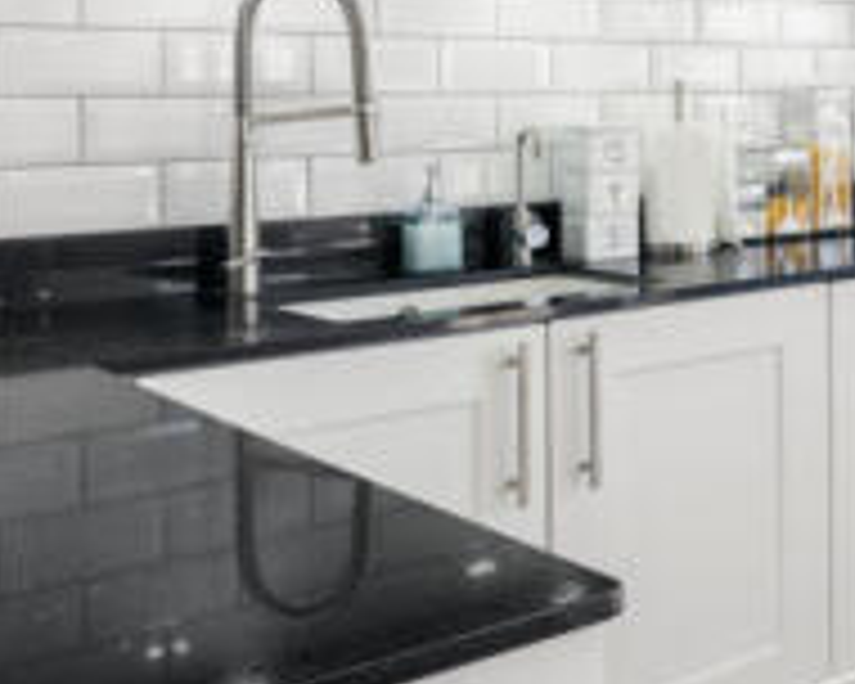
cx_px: 1249
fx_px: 1433
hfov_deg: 25.7
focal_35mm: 57
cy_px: 97
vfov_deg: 26.2
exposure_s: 1/5
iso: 320
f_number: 8
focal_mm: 17.5
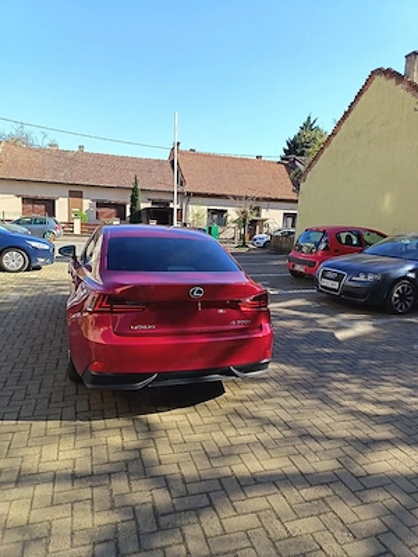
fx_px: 386
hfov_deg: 56.8
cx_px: 209
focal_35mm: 24
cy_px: 278
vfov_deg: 71.6
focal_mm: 5.25
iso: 100
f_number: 1.75
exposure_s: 1/294
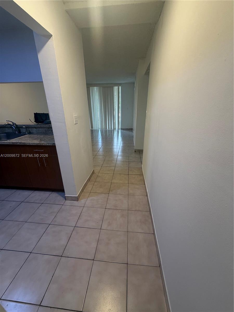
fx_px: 126
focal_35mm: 14
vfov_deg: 102.1
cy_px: 156
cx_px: 117
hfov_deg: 85.7
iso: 200
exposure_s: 1/60
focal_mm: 2.22
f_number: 2.2
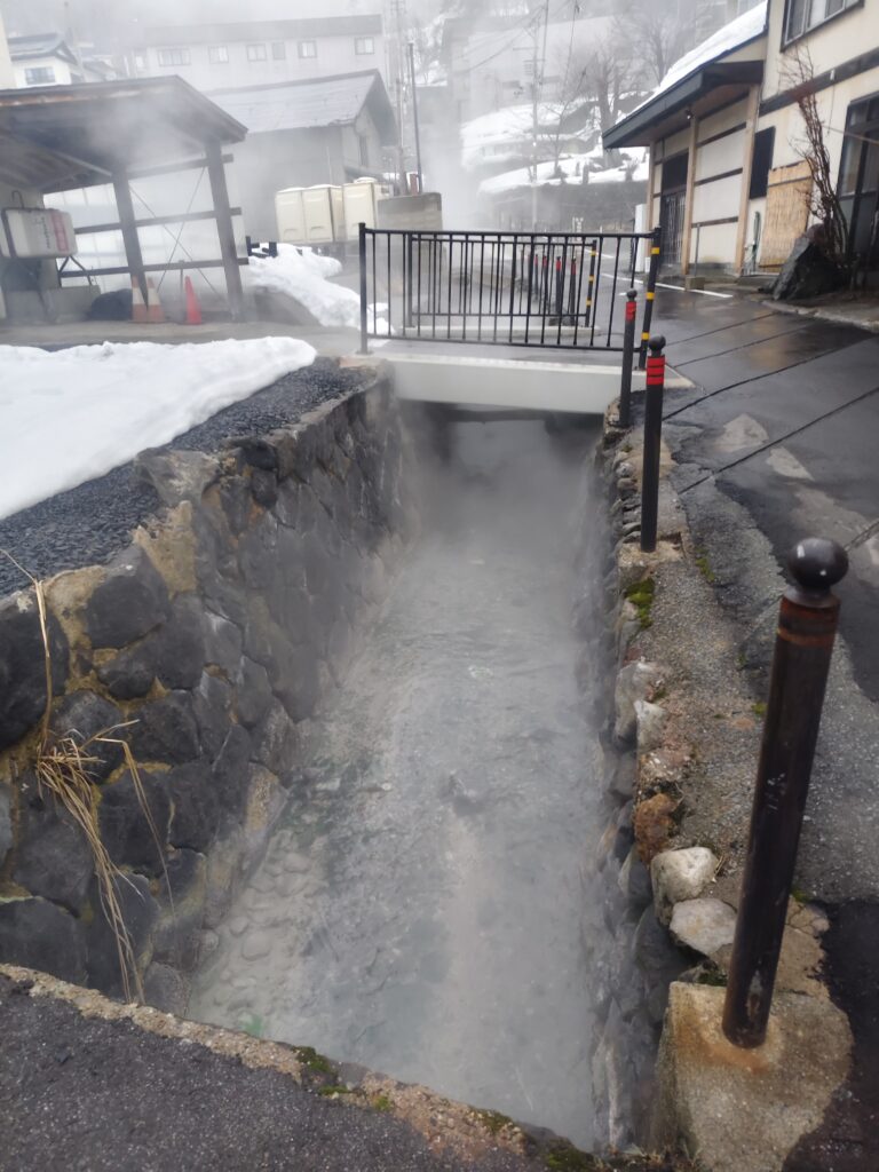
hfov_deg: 58.9
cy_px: 586
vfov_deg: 73.9
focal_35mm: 23
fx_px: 779
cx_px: 440
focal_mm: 5.56
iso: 357
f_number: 1.88
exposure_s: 1/100
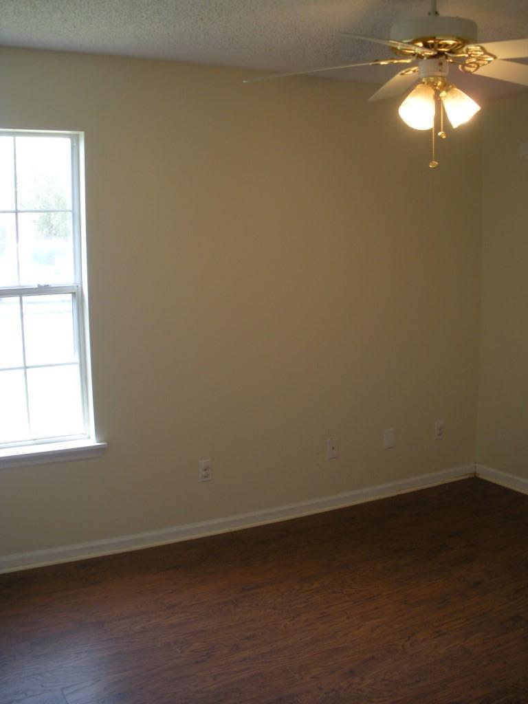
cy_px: 352
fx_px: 732
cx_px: 264
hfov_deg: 39.7
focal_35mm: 36
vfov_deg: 51.4
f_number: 3.5
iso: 129
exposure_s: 1/48.5
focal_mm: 6.3
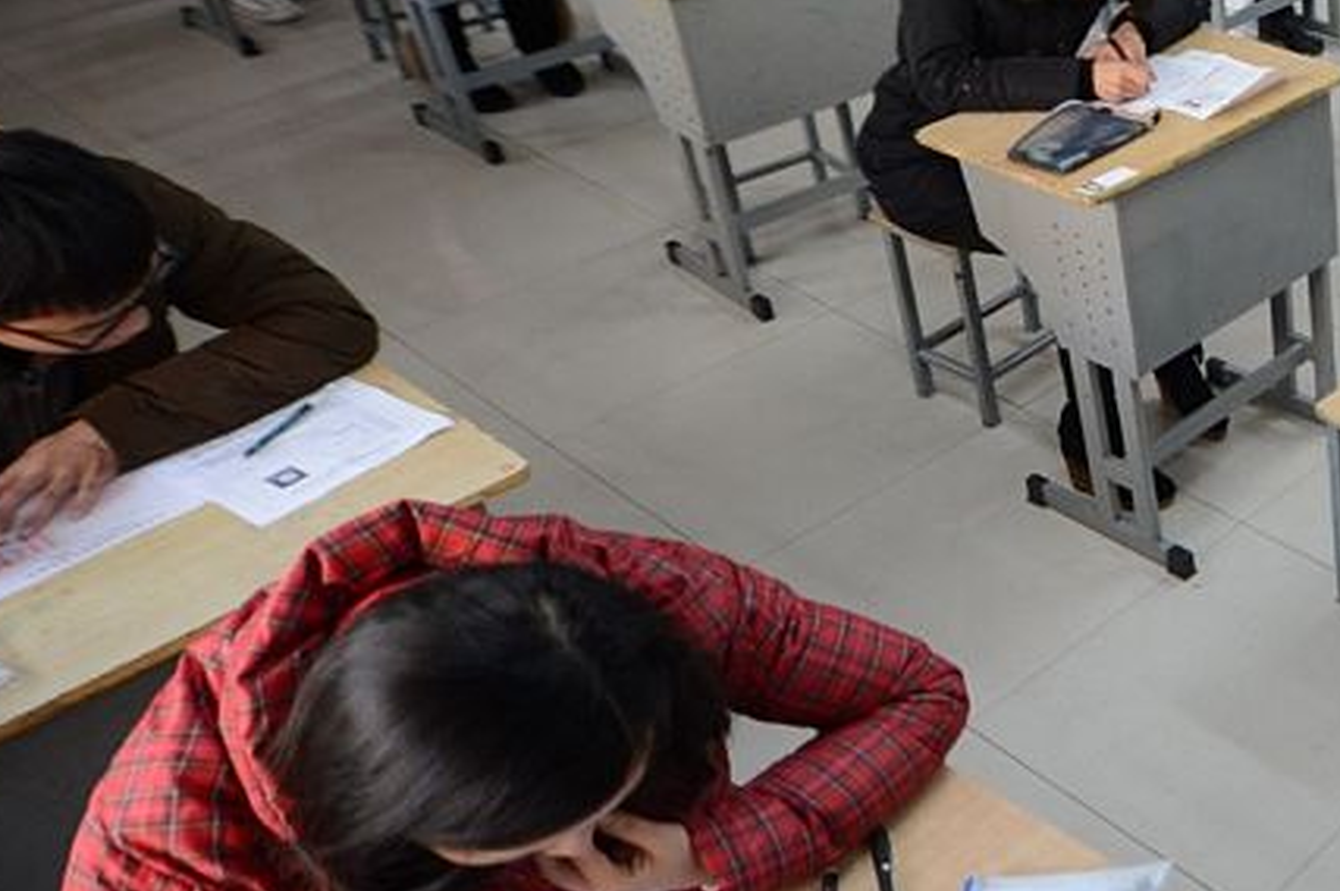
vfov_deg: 29.6
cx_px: 1635
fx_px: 1674
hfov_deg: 34.3
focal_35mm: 45
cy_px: 296
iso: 640
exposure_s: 1/200
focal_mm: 16
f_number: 2.8
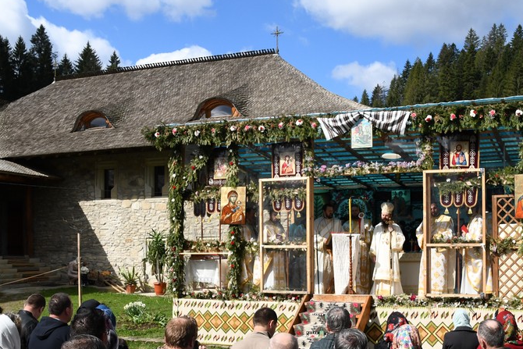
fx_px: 625
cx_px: 329
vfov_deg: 30.9
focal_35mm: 43
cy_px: 241
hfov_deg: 45.0
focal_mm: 16
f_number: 4
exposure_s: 1/5000
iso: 400
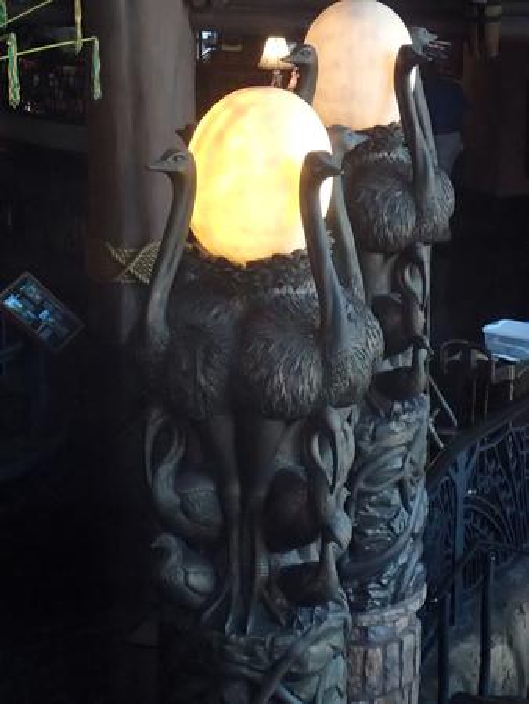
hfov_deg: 16.3
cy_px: 352
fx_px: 1852
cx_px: 264
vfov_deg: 21.5
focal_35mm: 91
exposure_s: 1/100
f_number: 4.7
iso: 1600
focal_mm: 16.5
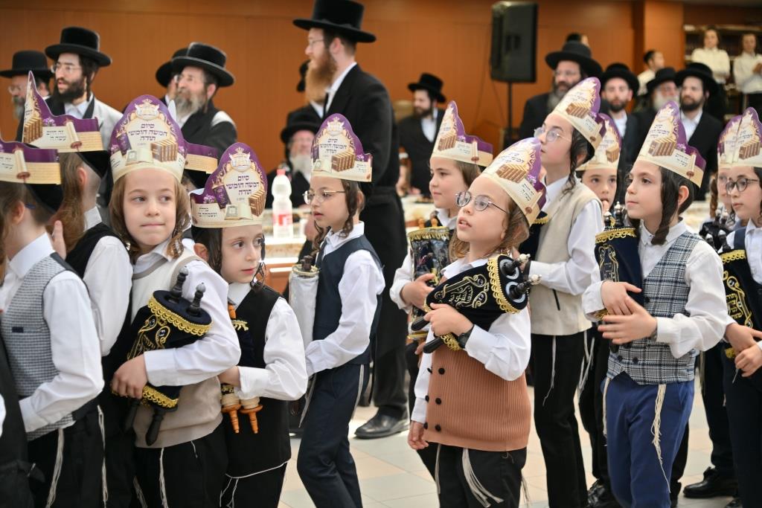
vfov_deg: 21.9
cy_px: 254
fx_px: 1312
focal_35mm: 62
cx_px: 381
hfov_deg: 32.4
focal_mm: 62
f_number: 4
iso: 200
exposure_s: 1/160
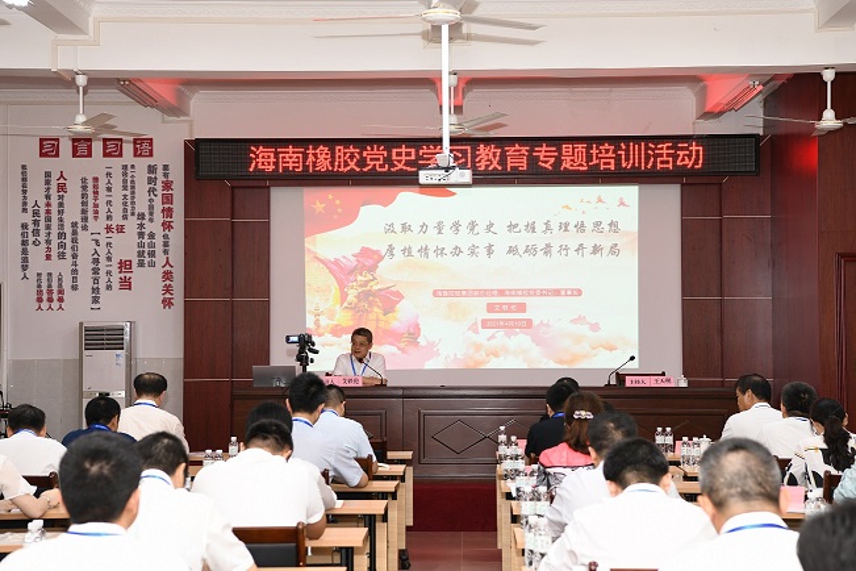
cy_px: 286
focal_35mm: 62
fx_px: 1474
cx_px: 428
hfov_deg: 32.4
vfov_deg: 21.9
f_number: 5.6
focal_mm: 62
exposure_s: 1/60
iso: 1100
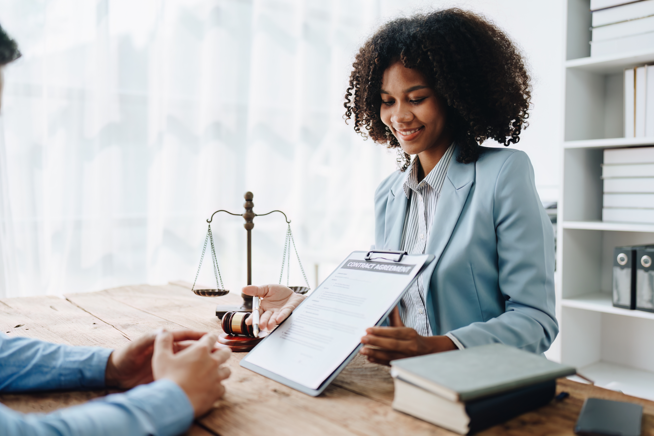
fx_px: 636
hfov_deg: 54.4
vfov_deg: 37.9
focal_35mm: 35
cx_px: 327
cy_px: 218
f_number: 1.4
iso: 100
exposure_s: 1/1000
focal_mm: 35
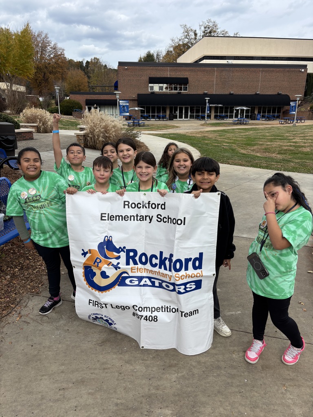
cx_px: 156
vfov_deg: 67.3
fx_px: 313
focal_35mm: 26
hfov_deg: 53.1
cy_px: 208
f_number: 1.6
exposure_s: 1/1499
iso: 50
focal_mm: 5.96
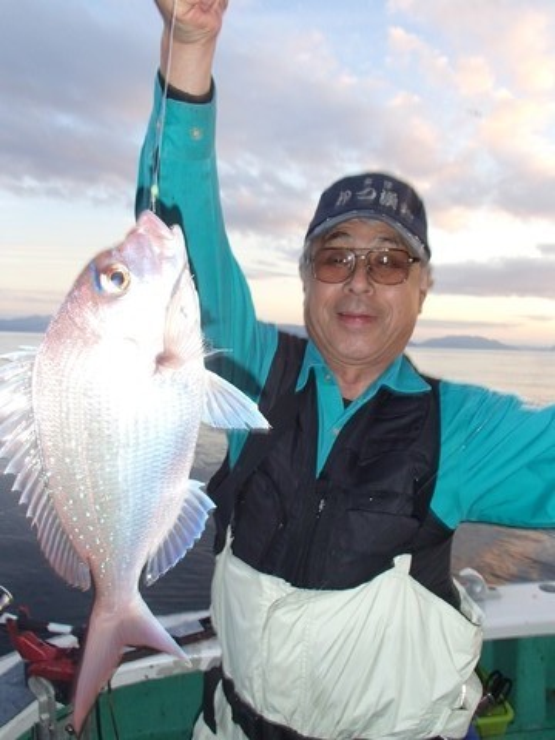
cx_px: 278
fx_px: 599
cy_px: 370
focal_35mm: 28
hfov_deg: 49.7
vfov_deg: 63.4
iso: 125
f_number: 3.9
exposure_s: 1/60
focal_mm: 5
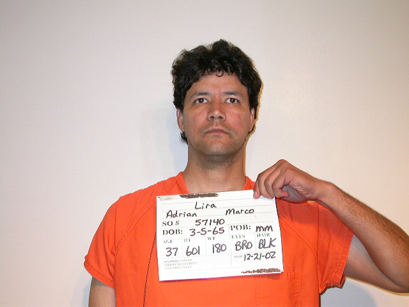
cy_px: 154
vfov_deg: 28.6
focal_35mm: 51
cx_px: 204
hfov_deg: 37.5
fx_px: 603
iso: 100
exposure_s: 1/44.8
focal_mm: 10.6
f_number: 2.9
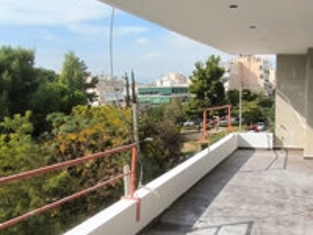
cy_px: 139
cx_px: 185
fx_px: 326
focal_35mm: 36
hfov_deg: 51.1
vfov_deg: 39.5
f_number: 2.2
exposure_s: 1/627
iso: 50
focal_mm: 1.91
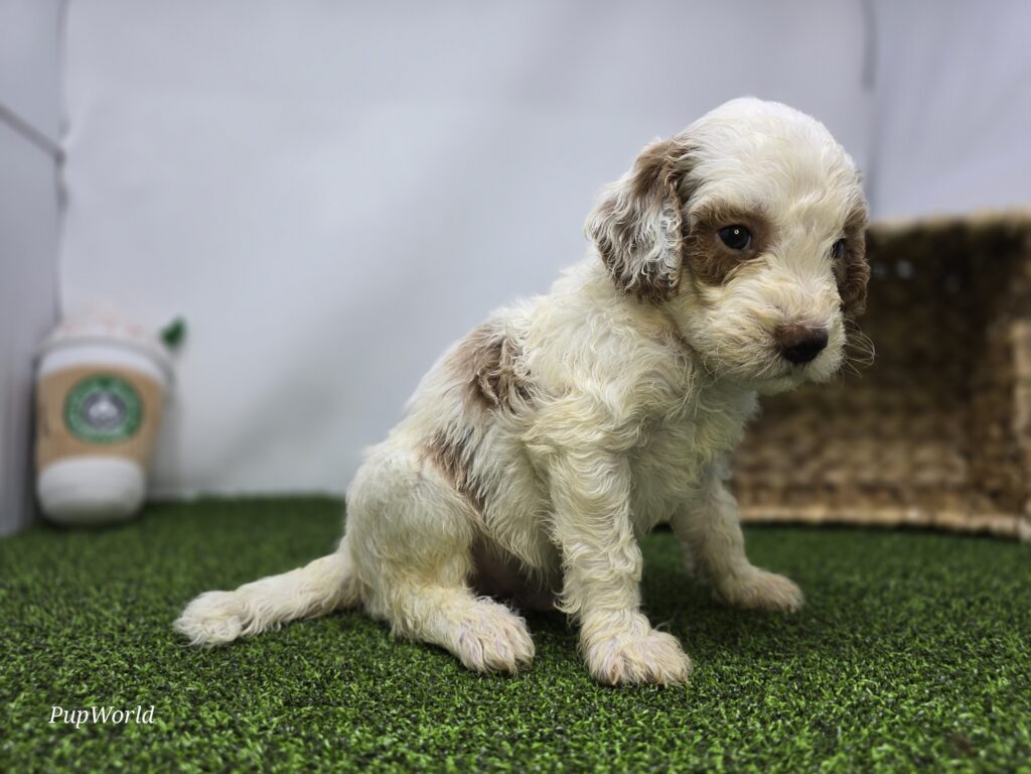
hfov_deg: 73.9
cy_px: 387
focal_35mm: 23
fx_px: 685
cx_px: 516
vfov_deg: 58.9
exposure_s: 1/120
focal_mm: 6.3
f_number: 1.7
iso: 32
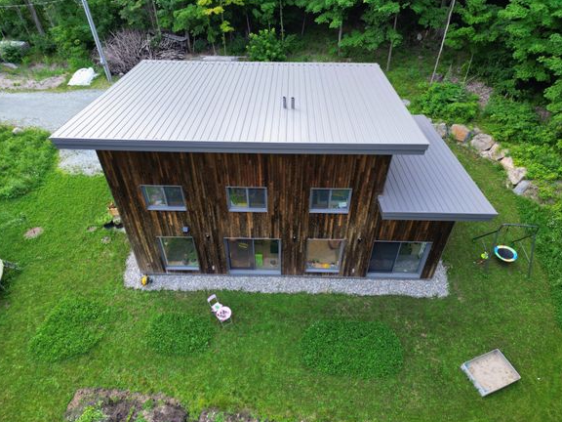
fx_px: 406
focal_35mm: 25
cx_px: 282
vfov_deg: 54.9
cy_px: 213
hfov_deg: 69.4
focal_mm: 6.72
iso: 100
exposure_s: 1/30
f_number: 1.7
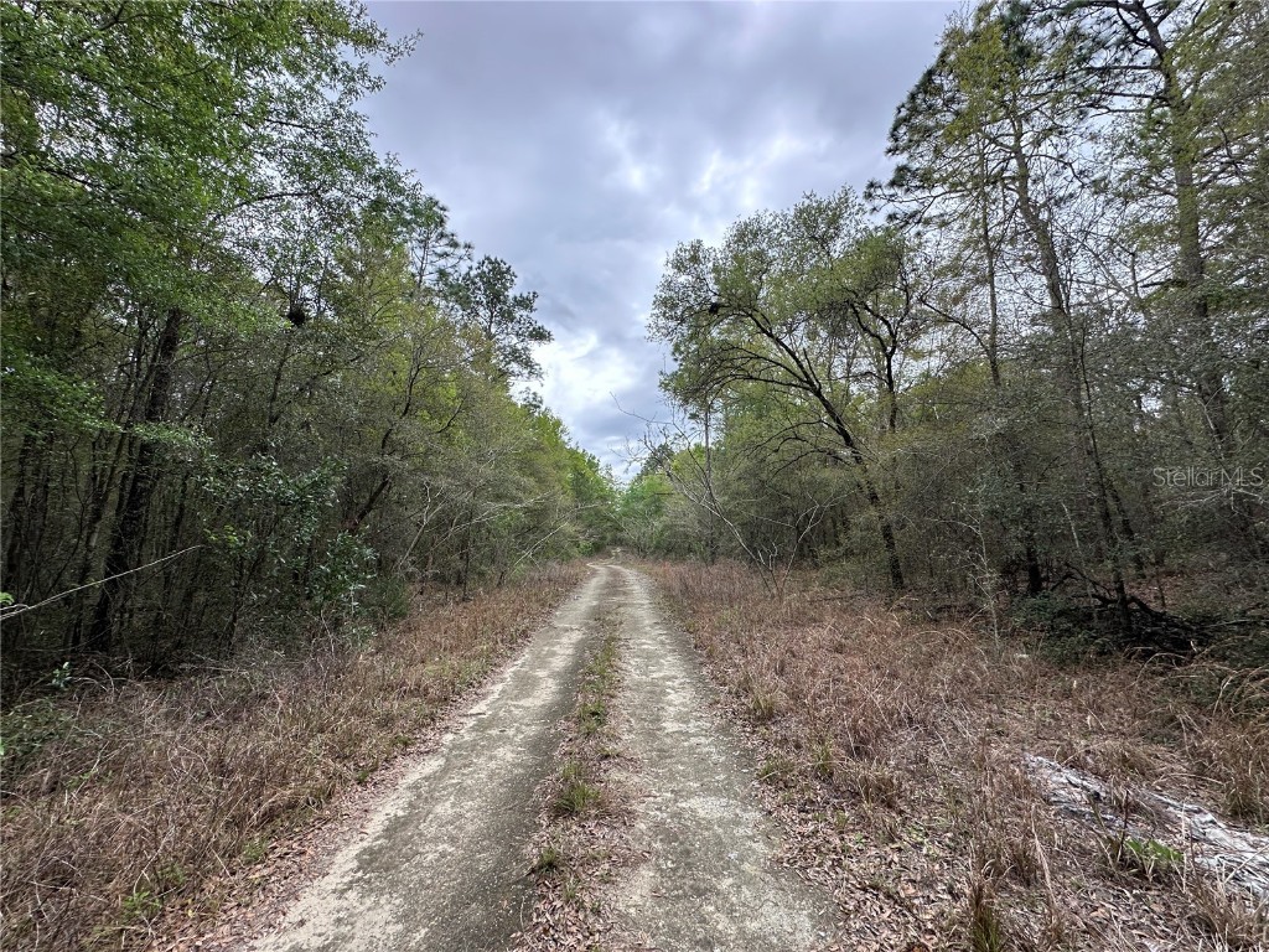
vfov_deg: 85.7
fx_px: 513
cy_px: 476
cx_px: 634
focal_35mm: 14
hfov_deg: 102.1
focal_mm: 2.22
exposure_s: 1/932
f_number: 2.2
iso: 50
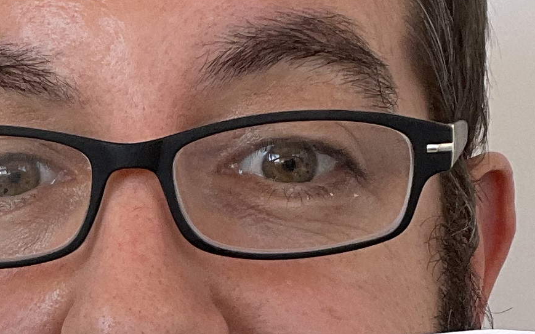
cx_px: 10
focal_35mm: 113
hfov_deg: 18.0
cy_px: 419
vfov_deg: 11.3
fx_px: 1647
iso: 80
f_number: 2.2
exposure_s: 1/121
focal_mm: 2.71
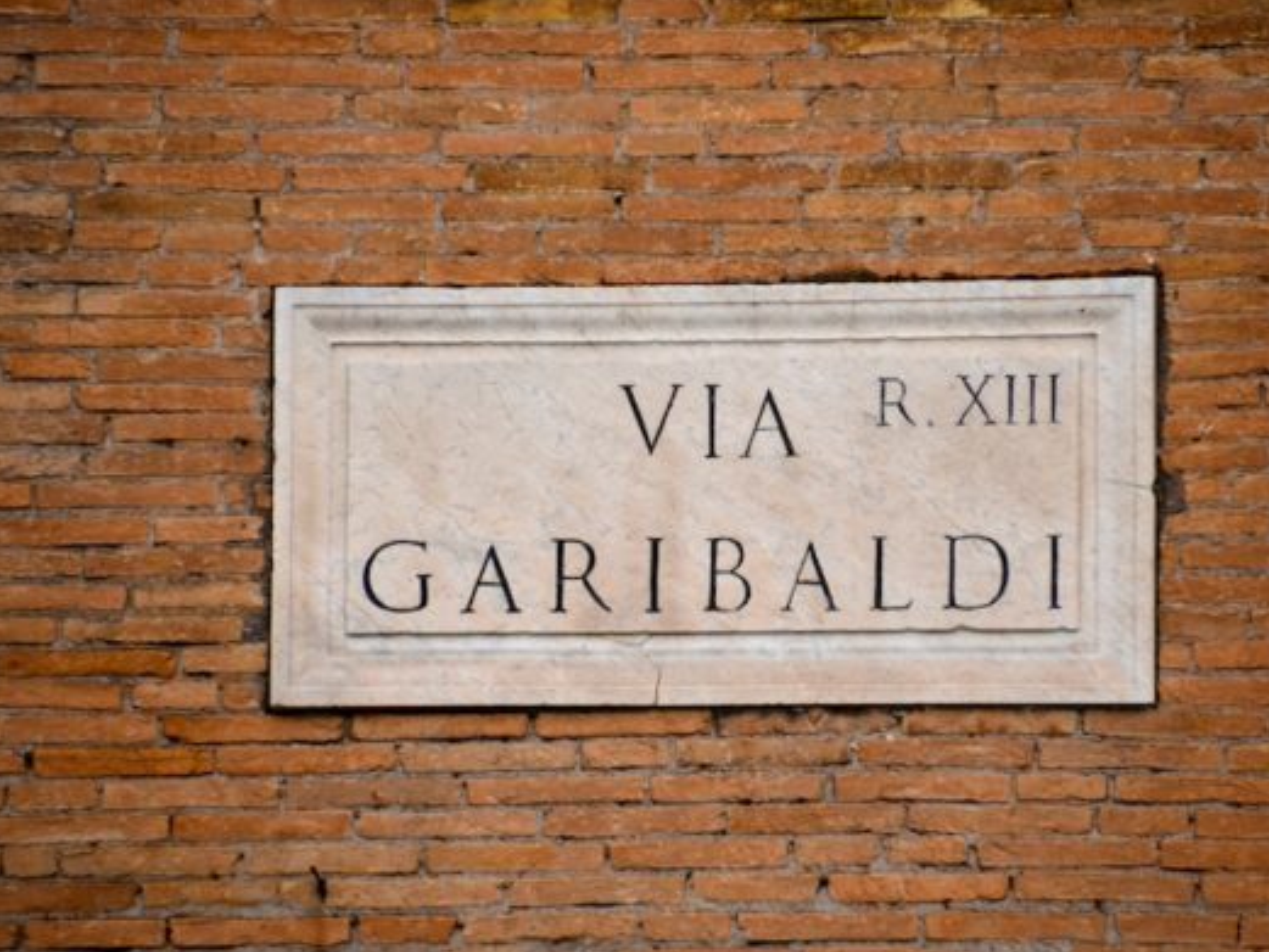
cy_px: 476
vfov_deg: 3.4
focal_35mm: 441
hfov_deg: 4.5
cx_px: 631
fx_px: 16170
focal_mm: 270
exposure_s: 1/500
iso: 220
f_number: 6.3
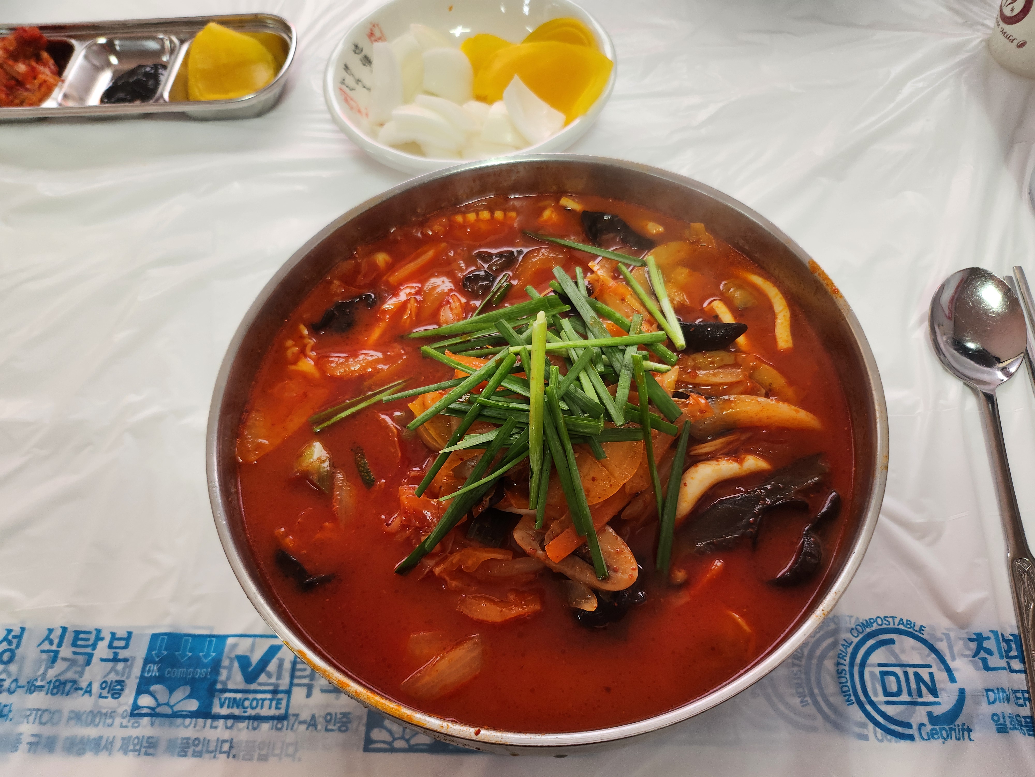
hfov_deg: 71.6
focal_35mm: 24
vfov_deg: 56.8
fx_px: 718
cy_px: 388
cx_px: 518
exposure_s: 1/120
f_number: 1.8
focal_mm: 5
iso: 100
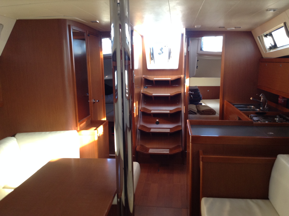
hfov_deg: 55.4
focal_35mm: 33
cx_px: 144
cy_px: 108
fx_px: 275
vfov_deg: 42.8
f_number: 2.4
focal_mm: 3.3
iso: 50
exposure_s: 1/24
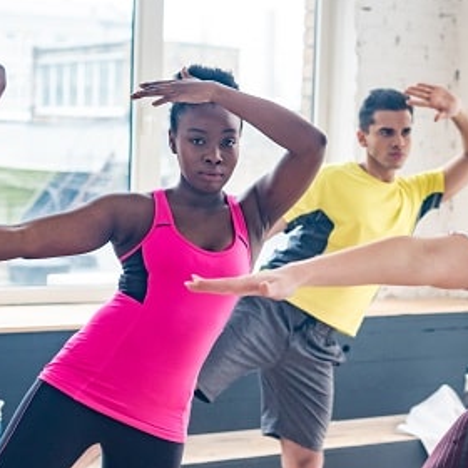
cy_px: 269
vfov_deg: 19.1
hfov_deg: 18.9
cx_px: 374
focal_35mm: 91
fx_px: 1392
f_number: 3.5
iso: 500
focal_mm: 50
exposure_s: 1/160
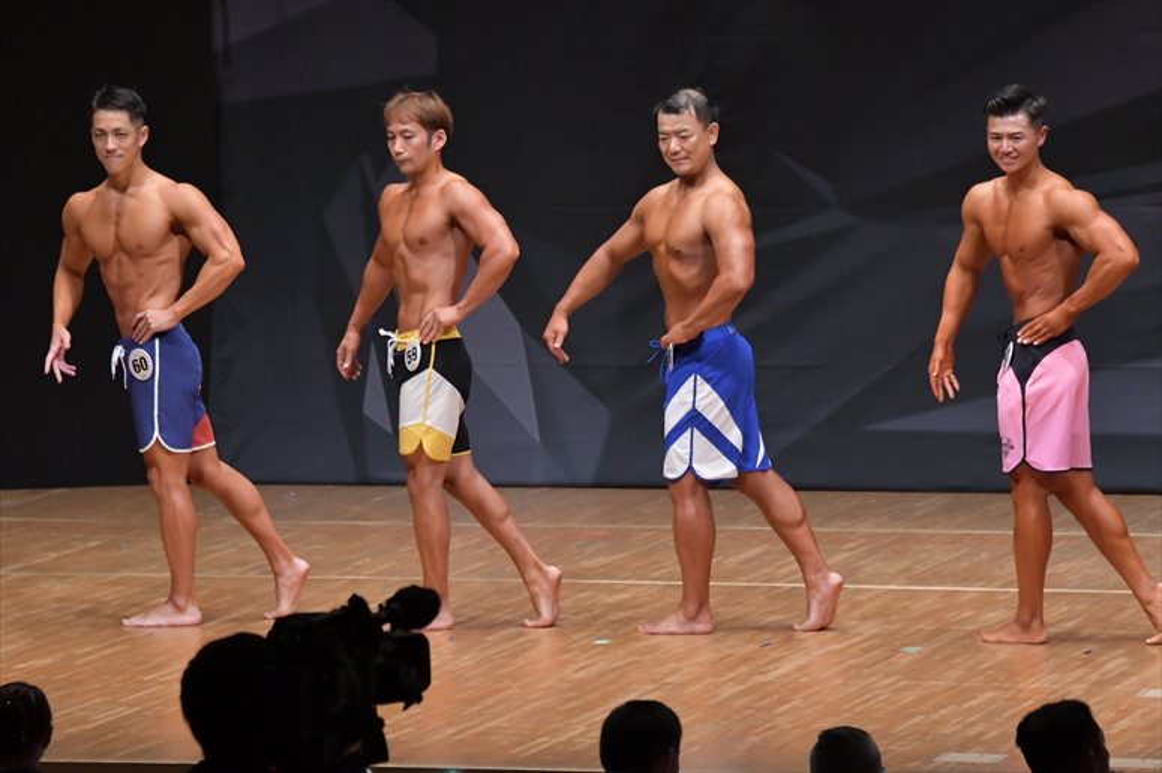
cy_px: 386
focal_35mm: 225
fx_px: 7259
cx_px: 581
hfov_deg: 9.2
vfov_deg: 6.1
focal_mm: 150
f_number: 5.6
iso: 6400
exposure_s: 1/400
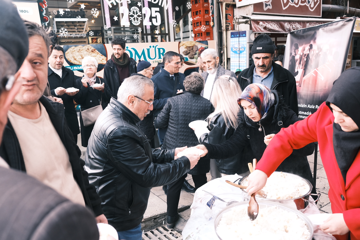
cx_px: 180
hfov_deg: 65.5
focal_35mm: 28
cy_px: 120
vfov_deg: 46.4
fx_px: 280
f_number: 3.2
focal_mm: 18.8
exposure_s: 1/200
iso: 500
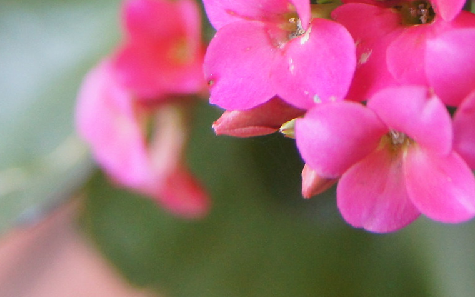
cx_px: 384
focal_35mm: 135
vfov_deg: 9.4
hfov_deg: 15.4
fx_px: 1748
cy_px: -159
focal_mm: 28
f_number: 4.5
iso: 1000
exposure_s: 1/160
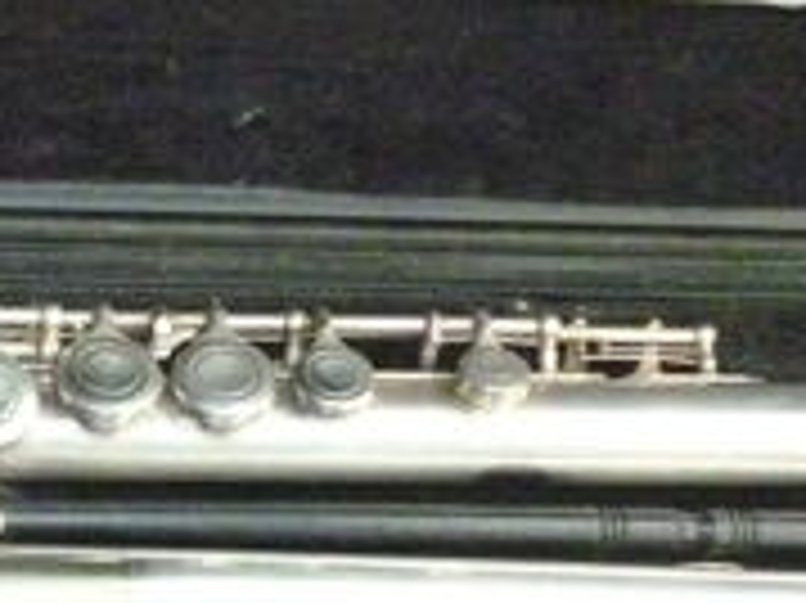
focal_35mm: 110
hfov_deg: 17.6
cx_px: 59
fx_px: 2560
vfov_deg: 13.4
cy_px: 414
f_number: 3.7
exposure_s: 1/60
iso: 1600
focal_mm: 7.3
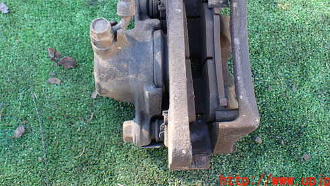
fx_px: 350
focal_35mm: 40
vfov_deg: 29.1
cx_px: 170
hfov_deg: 50.5
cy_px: 38
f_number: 2.3
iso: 160
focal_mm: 5.4
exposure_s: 1/125
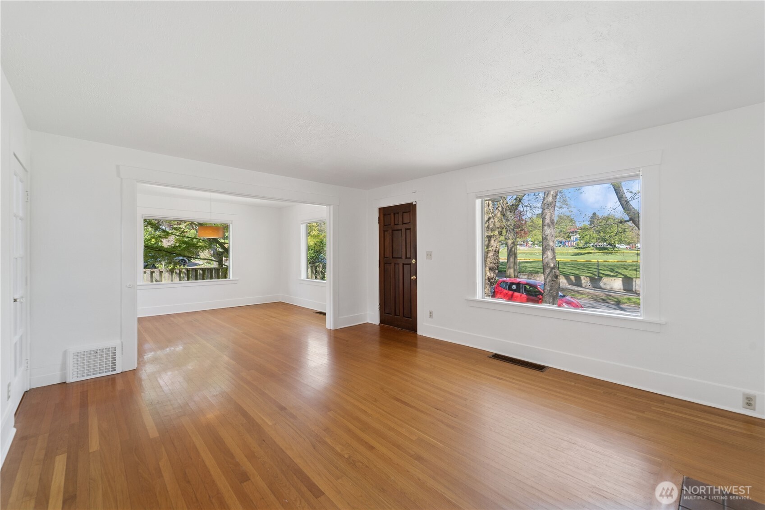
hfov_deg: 104.3
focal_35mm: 14
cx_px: 382
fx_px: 297
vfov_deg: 81.2
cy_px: 255
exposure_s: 1/60
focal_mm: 14
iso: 200
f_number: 8
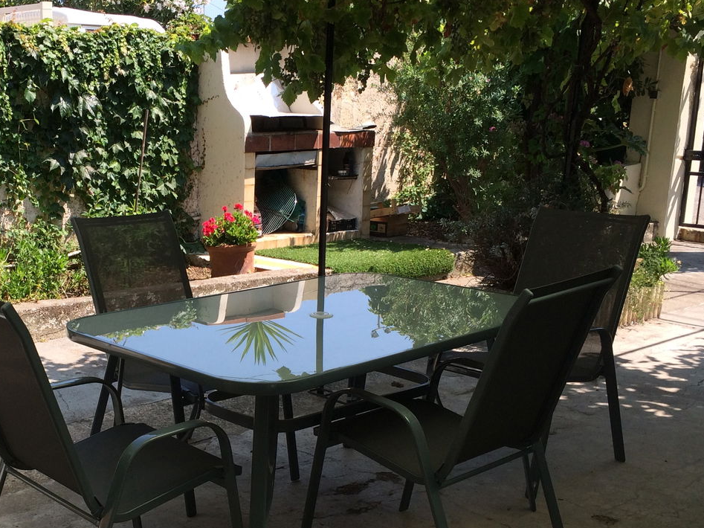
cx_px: 204
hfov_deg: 38.2
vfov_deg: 29.5
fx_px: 996
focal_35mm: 49
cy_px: 343
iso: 32
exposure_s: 1/933
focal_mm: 4.15
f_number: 2.2
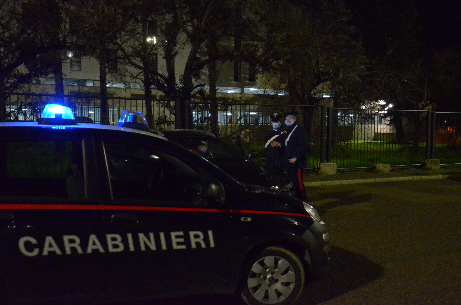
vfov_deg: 31.8
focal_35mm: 42
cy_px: 152
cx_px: 230
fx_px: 537
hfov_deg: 46.5
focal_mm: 28
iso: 6400
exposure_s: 1/50
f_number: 5
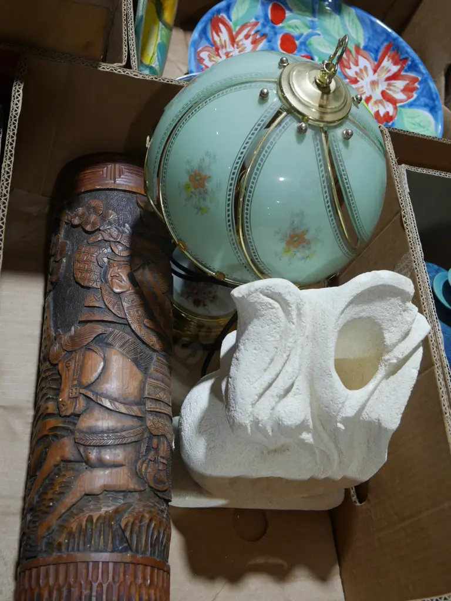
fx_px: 695
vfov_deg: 46.8
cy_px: 300
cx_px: 226
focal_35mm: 40
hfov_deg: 36.0
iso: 250
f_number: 4.5
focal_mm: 20
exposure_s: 1/60
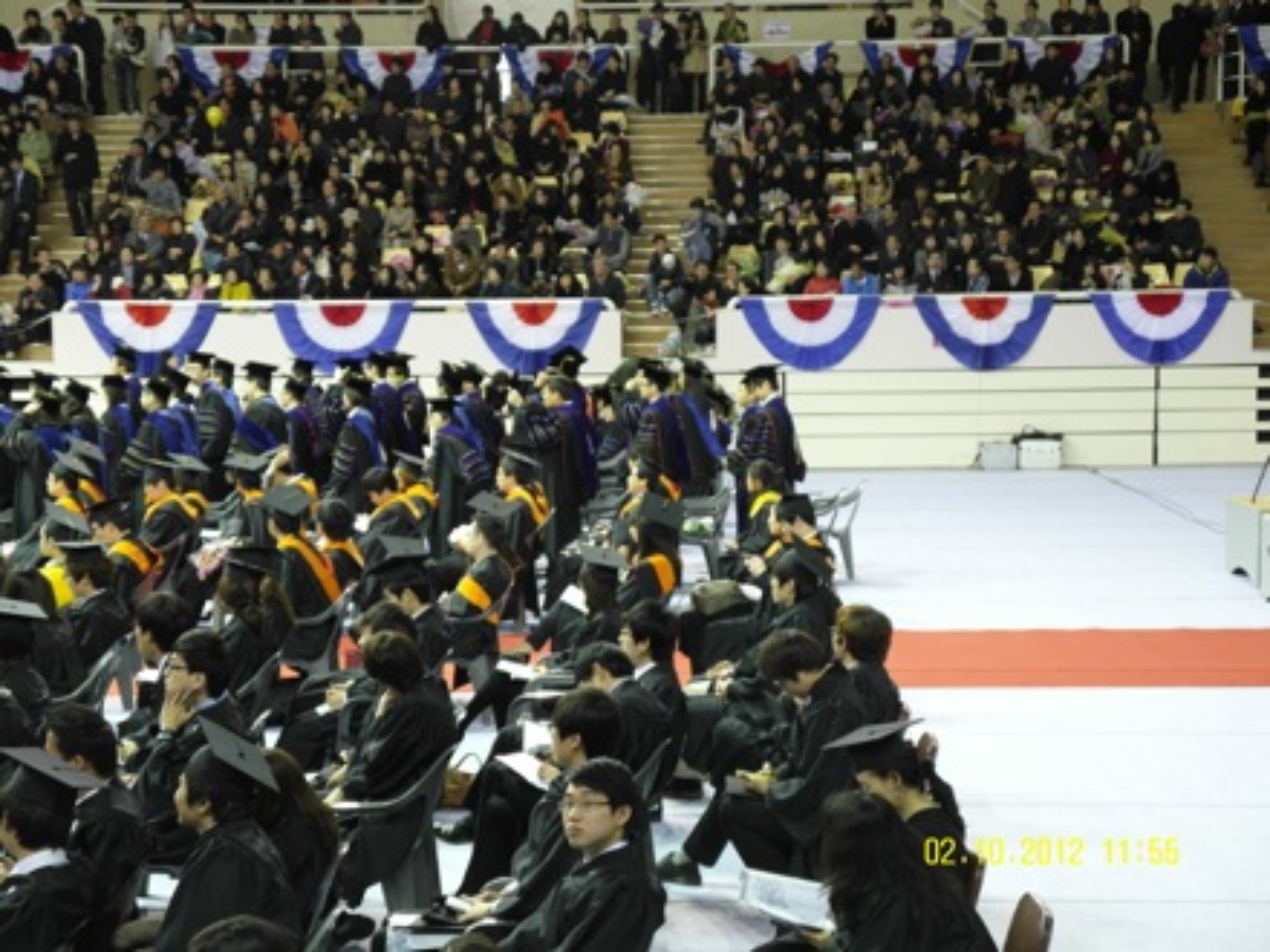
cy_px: 476
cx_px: 635
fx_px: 2642
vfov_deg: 20.4
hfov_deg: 27.0
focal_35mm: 72
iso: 200
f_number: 2.4
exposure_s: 1/30
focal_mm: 15.6
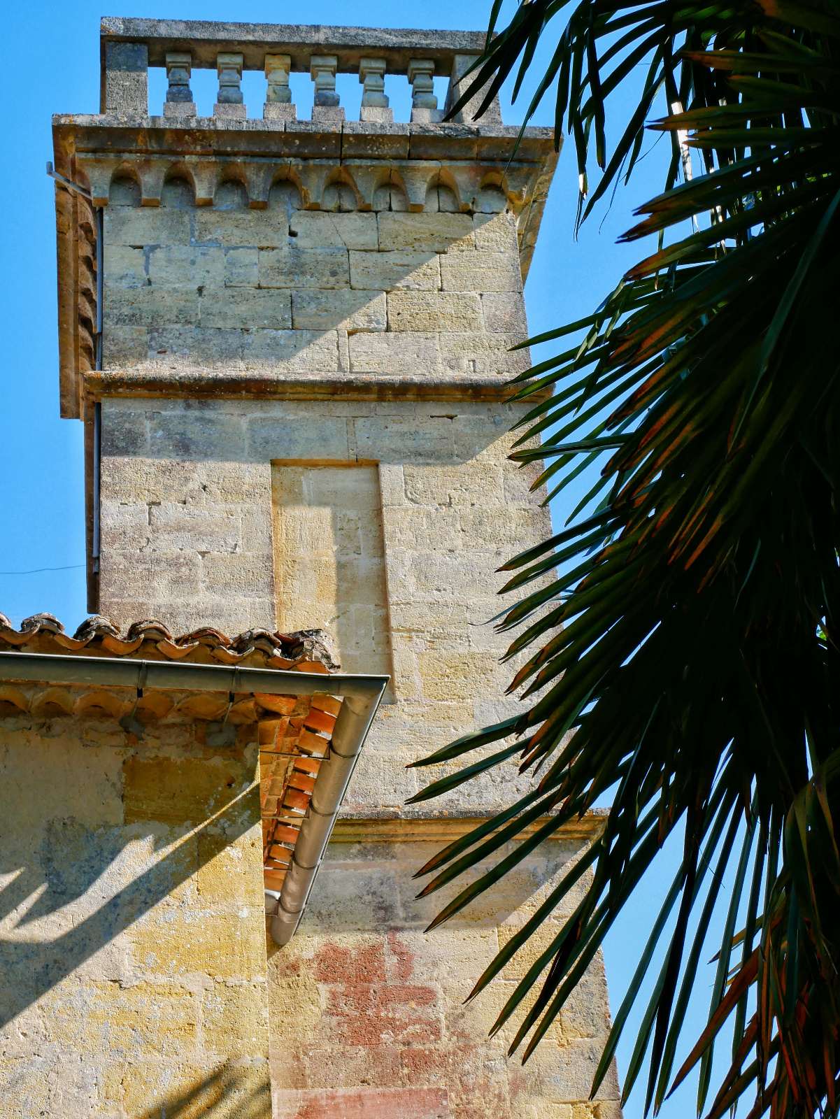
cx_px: 420
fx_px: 1940
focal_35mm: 60
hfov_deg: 24.4
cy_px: 560
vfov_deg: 32.2
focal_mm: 30
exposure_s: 1/200
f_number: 9
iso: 200
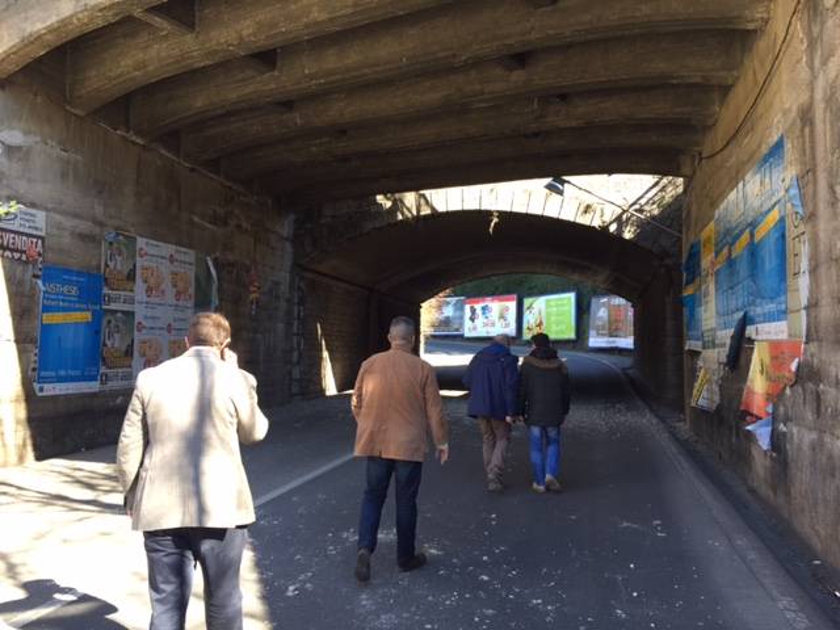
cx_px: 420
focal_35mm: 29
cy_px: 315
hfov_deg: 61.7
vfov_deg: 48.2
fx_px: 704
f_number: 2.2
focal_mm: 4.15
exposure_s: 1/120
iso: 32
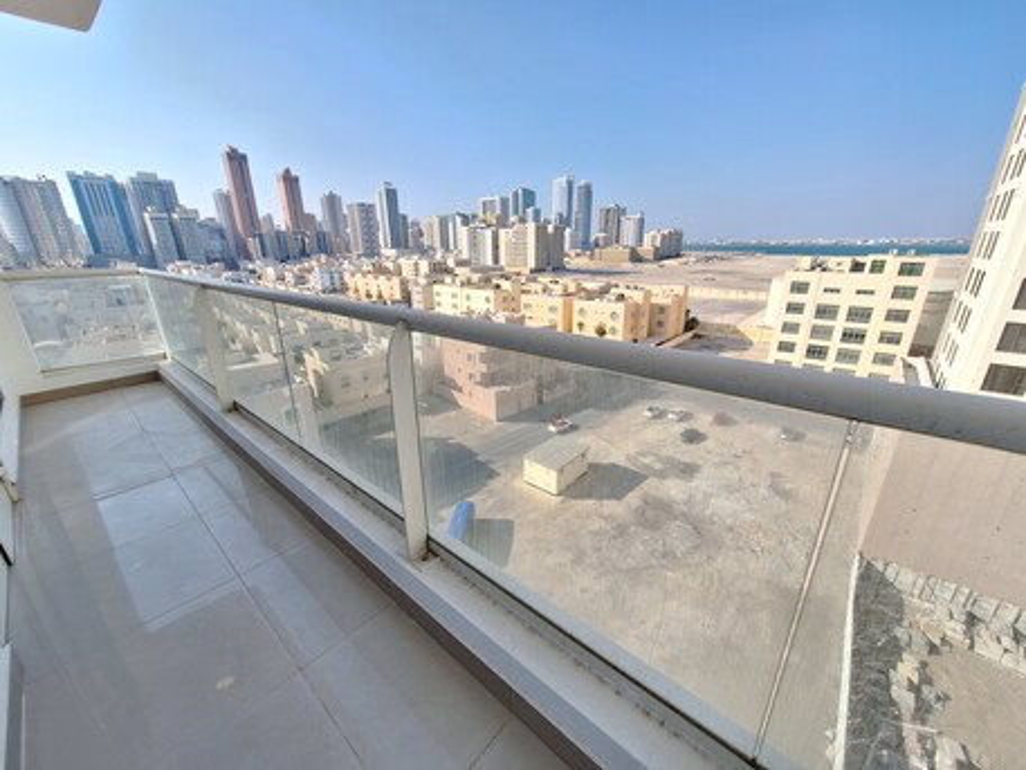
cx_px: 513
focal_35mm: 13
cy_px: 385
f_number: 2.2
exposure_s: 1/1592
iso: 40
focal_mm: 1.74
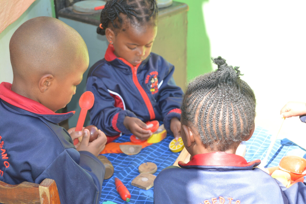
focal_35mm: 72
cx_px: 153
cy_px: 102
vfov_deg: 18.9
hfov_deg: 28.1
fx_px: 611
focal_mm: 48
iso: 250
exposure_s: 1/125
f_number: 5.3
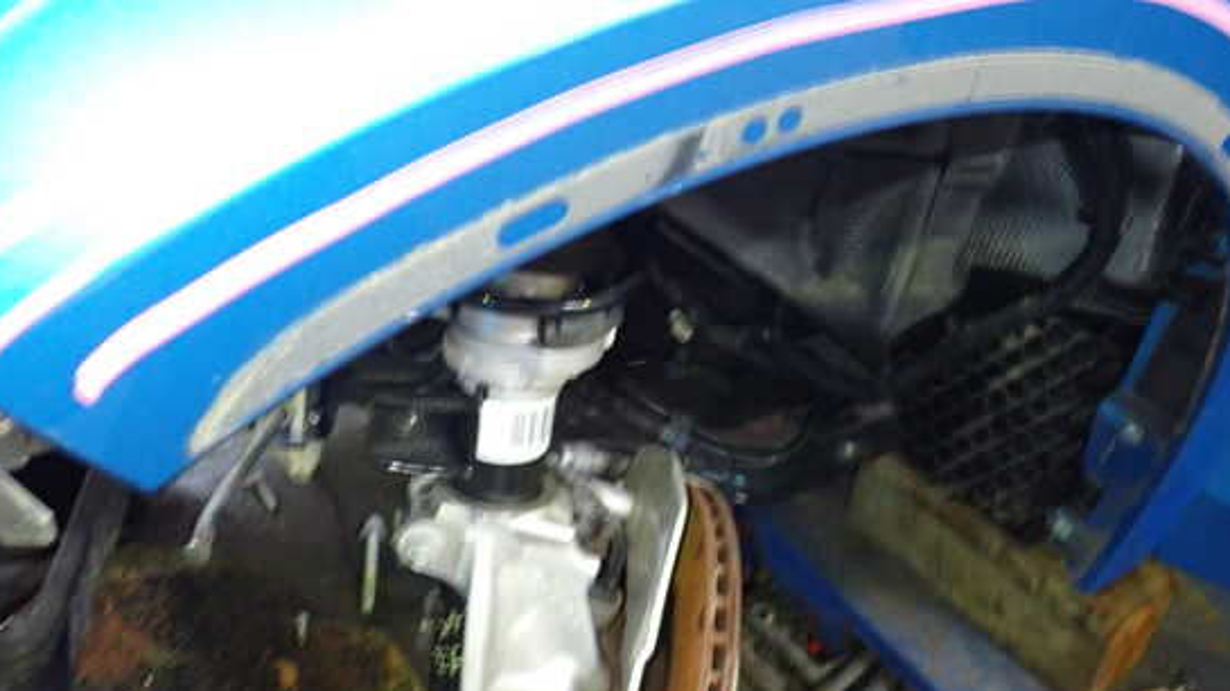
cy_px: 255
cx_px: 654
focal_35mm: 36
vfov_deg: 32.6
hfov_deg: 55.3
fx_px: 1174
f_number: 2.3
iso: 800
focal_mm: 5.4
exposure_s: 1/25
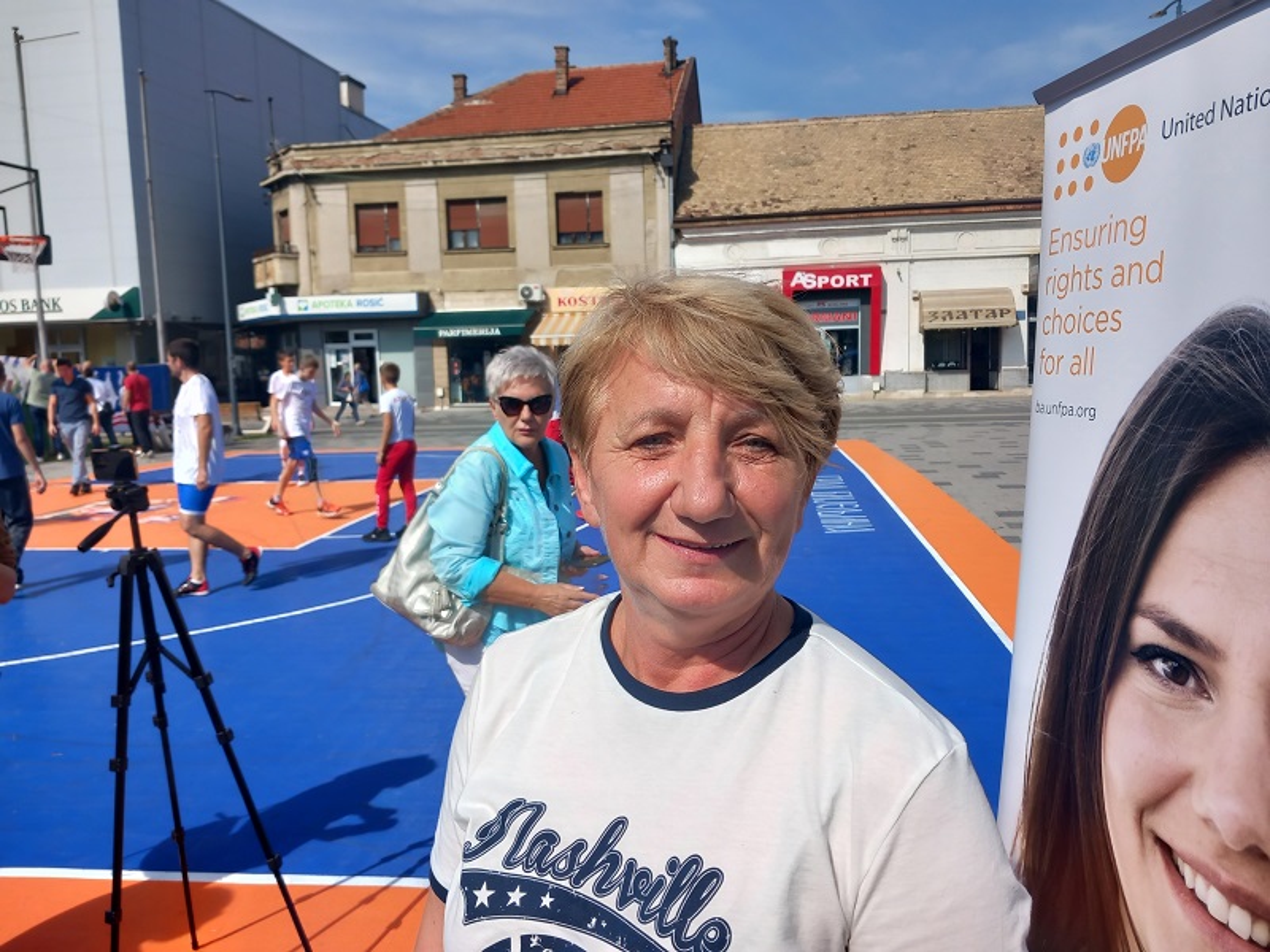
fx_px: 991
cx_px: 635
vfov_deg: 51.4
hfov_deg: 65.3
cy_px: 476
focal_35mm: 27
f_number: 1.8
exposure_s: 1/712
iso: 20
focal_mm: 4
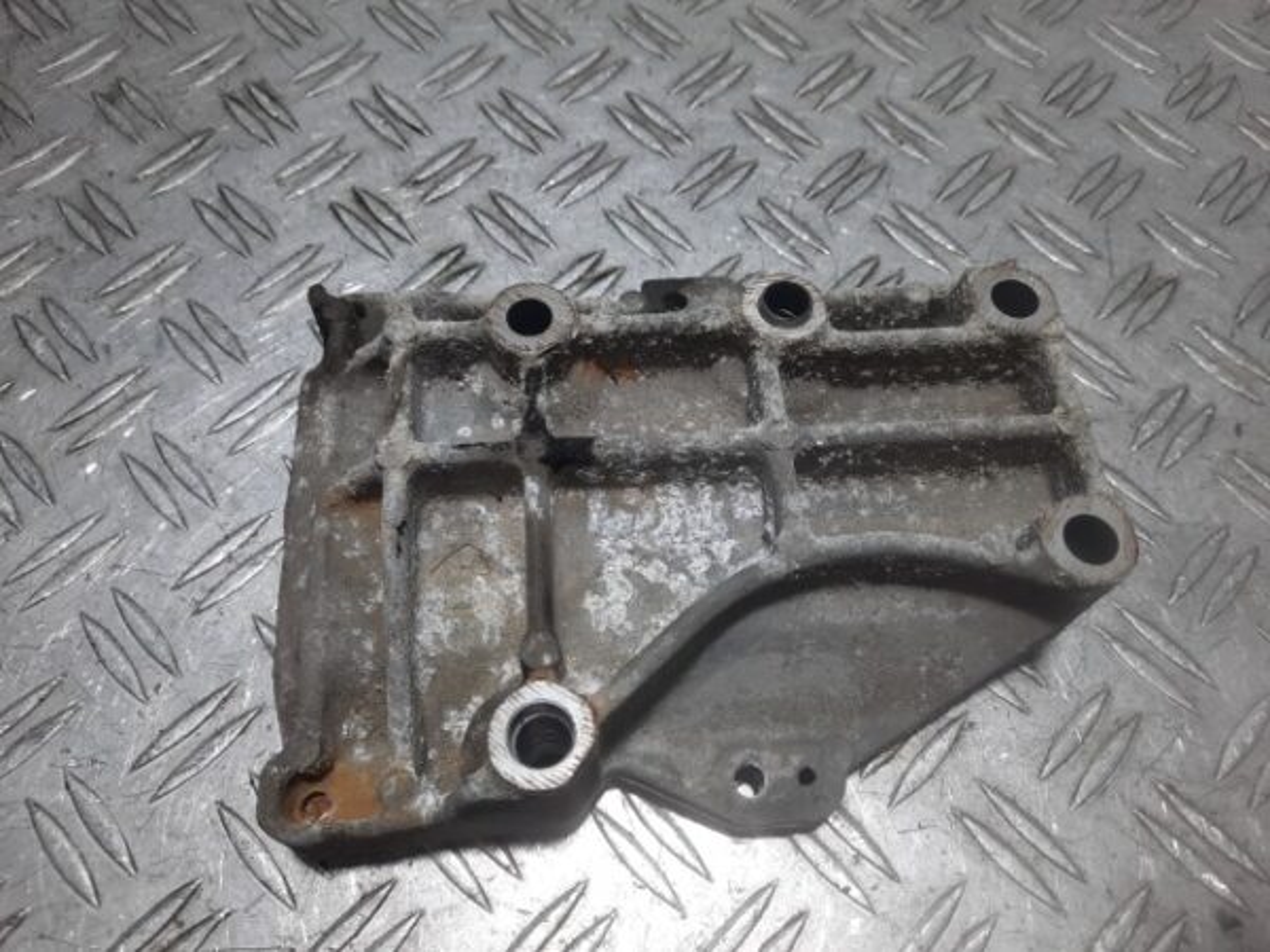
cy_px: 476
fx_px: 917
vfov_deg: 54.9
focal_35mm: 25
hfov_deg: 69.4
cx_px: 635
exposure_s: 1/100
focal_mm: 4.6
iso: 50
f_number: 2
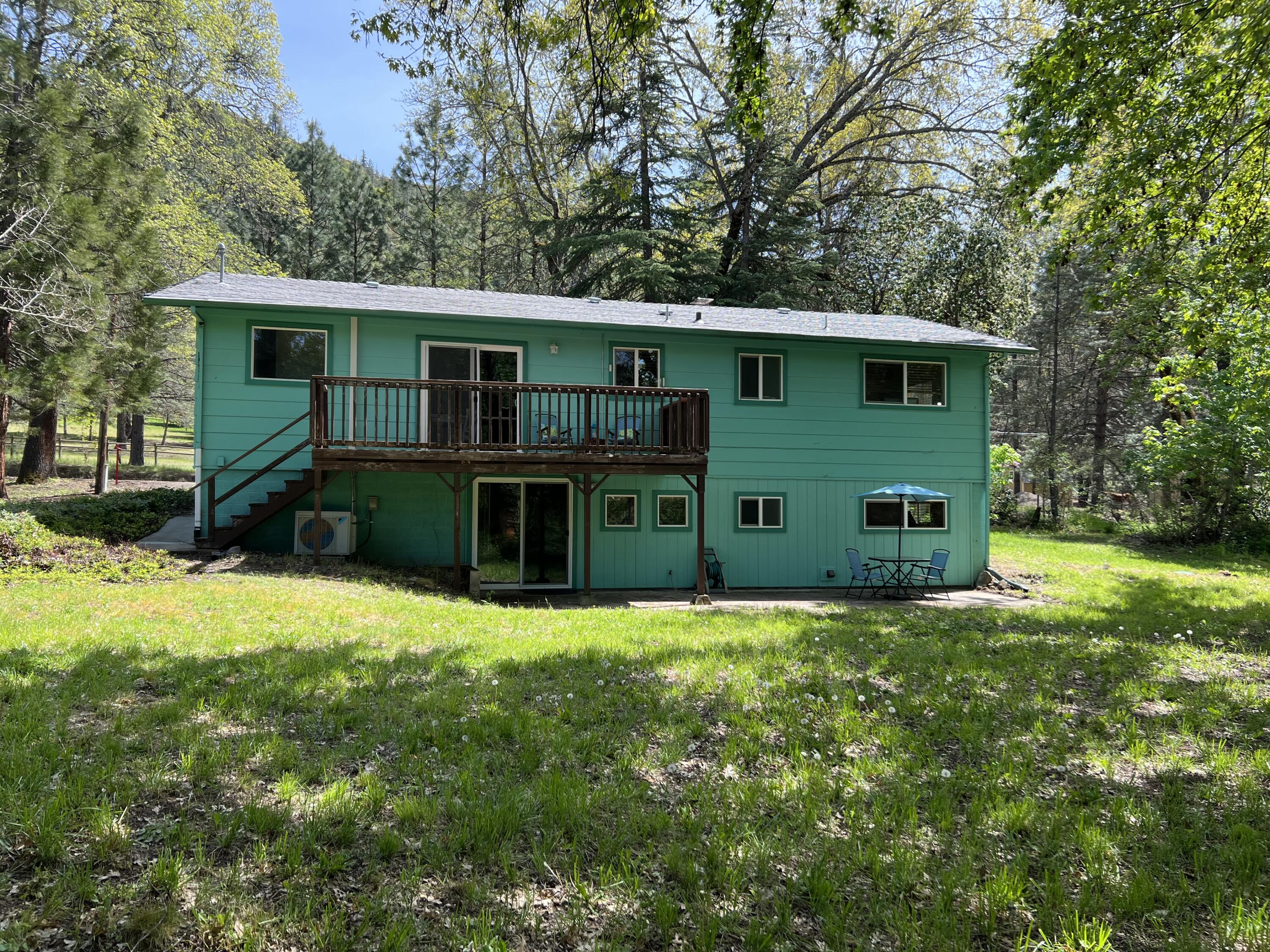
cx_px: 635
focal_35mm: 26
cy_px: 476
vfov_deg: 53.1
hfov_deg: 67.3
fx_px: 954
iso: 50
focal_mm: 5.7
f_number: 1.5
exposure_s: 1/917
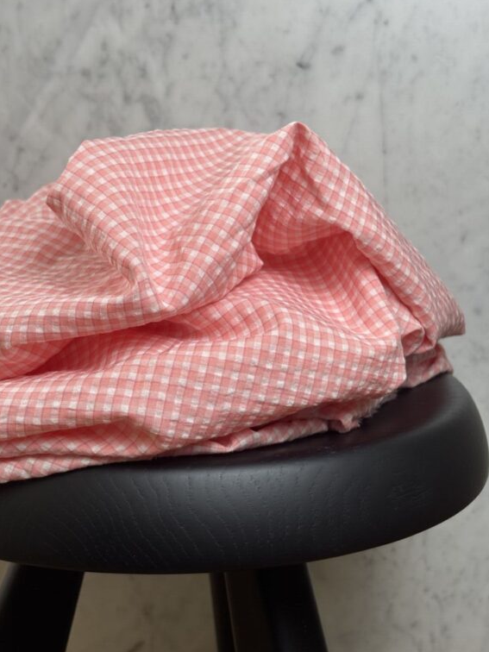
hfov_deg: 26.6
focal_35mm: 55
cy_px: 308
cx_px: 243
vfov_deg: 34.9
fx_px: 1036
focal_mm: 5.96
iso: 32
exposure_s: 1/136
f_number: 1.6
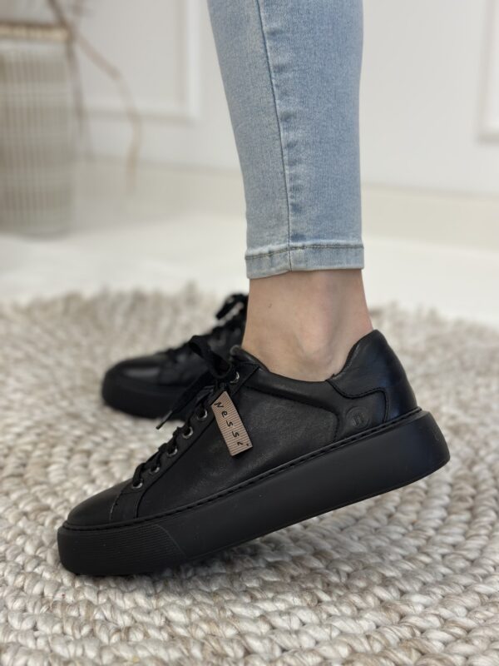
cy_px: 333
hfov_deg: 30.3
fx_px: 923
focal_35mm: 48
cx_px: 250
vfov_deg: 39.7
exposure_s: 1/100
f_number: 1.78
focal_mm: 6.86
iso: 160
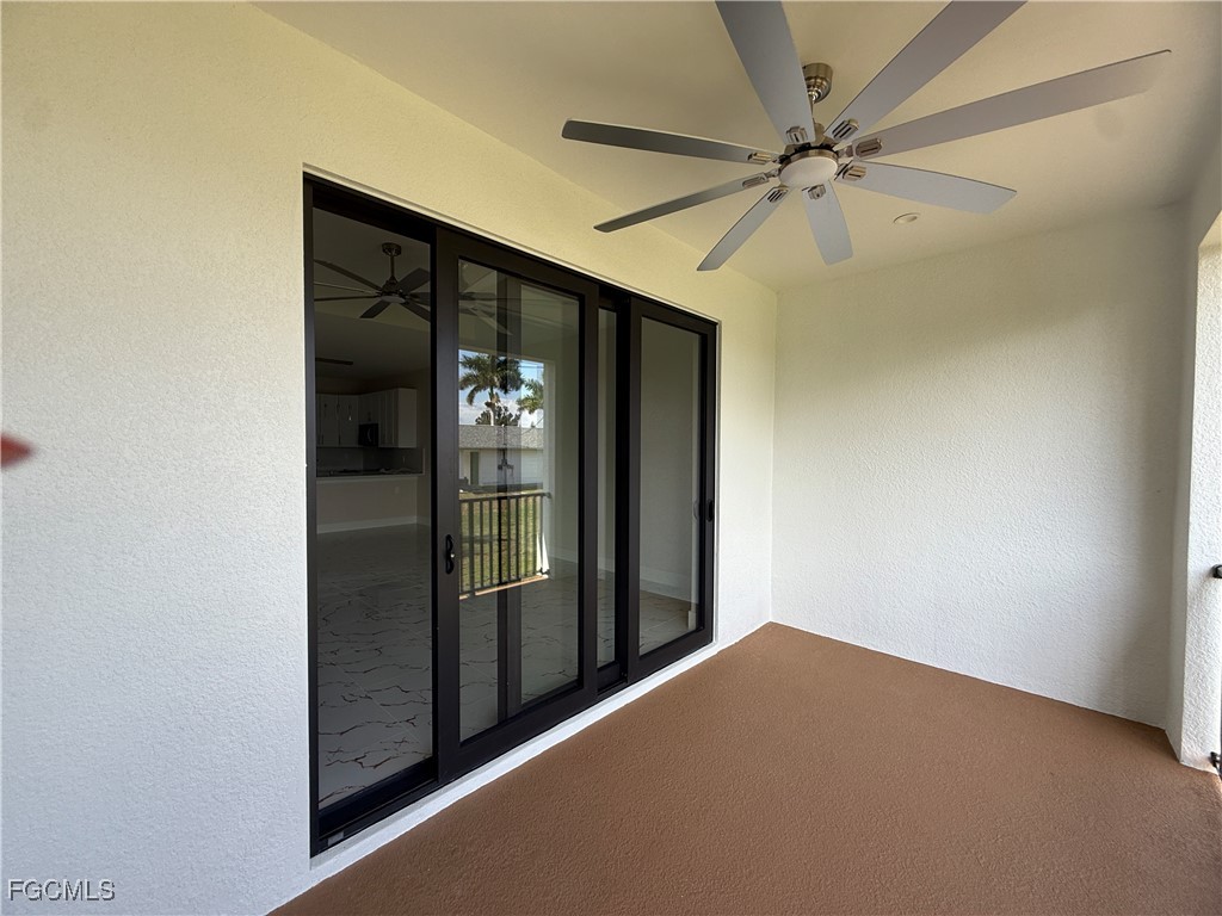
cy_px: 458
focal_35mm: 14
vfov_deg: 85.7
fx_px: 494
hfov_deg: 102.1
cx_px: 611
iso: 50
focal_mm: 2.22
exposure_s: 1/268
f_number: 2.2
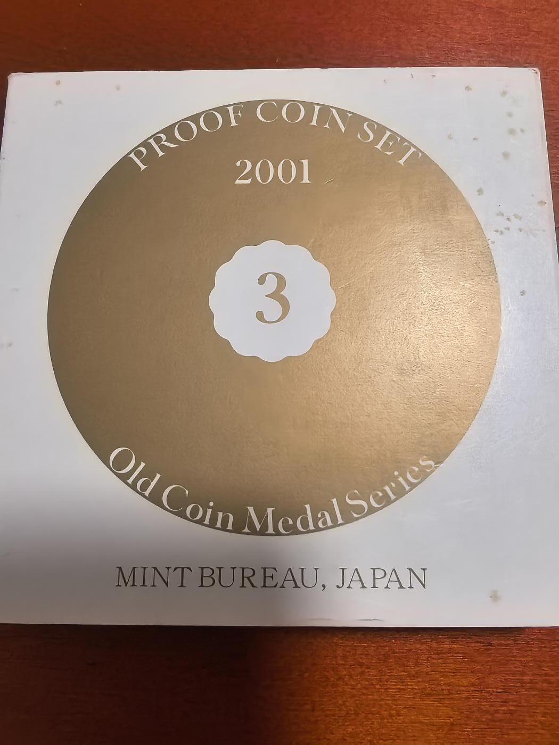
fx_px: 517
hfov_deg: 56.8
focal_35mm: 24
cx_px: 280
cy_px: 372
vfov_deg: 71.6
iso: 500
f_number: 2.2
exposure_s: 1/25
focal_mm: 1.68
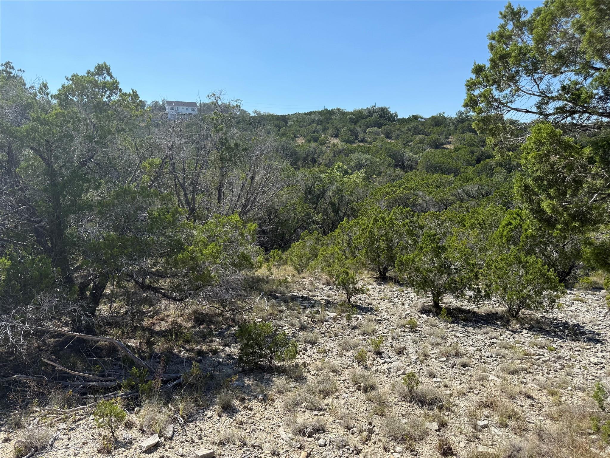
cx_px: 305
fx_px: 423
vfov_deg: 56.8
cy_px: 229
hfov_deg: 71.6
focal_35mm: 24
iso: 80
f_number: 1.78
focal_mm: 6.76
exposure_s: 1/3584
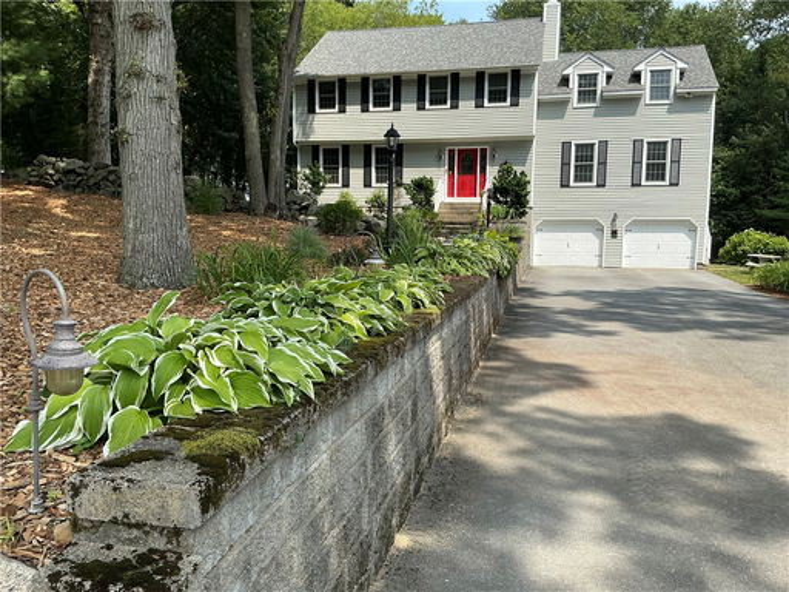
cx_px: 394
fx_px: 638
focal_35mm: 28
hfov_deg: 63.4
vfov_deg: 49.7
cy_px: 296
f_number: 1.8
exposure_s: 1/804
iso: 25
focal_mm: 3
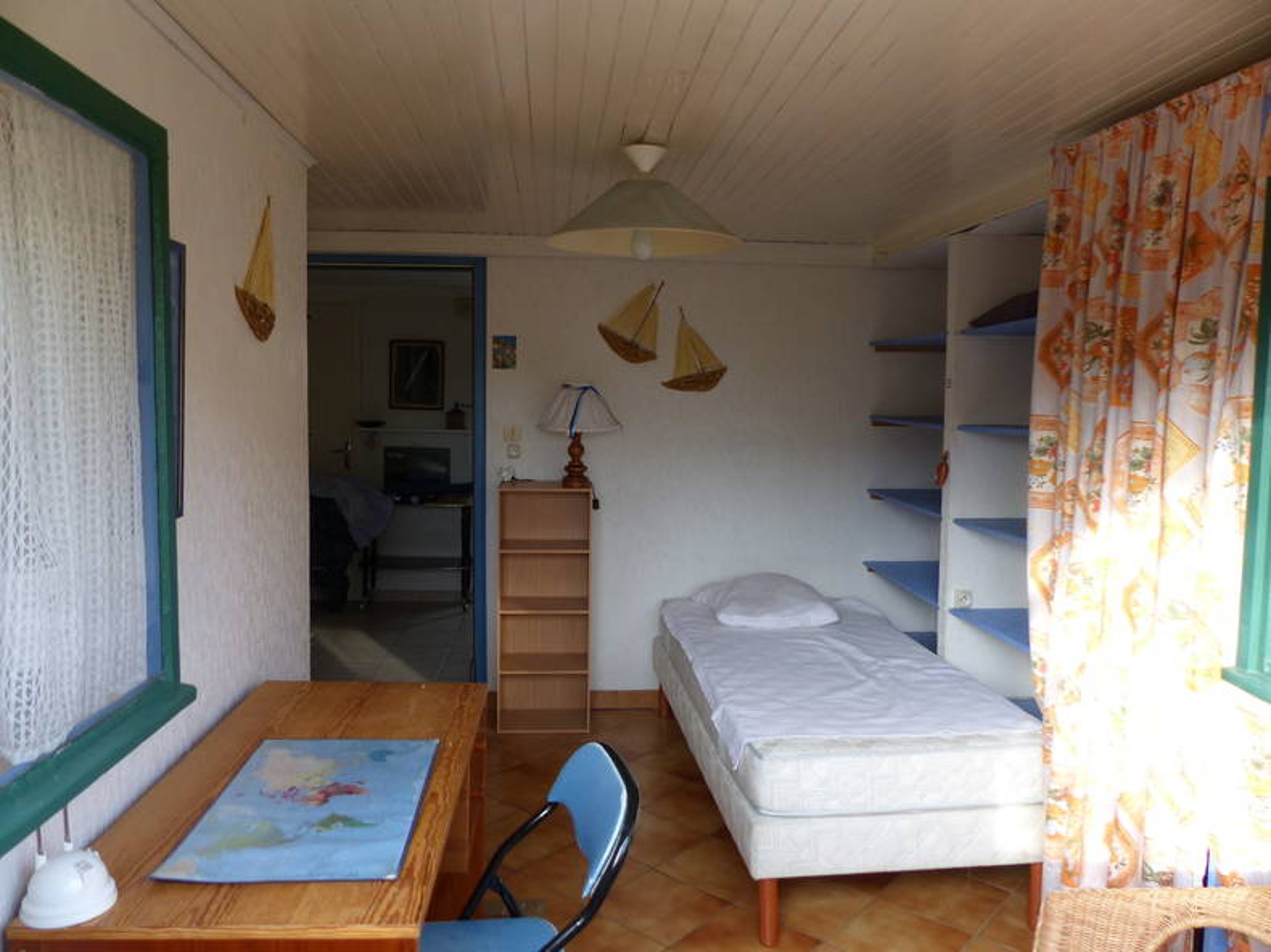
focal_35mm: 25
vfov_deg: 54.9
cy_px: 476
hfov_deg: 69.4
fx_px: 918
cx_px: 636
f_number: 2.8
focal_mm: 4.5
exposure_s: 1/60
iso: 125
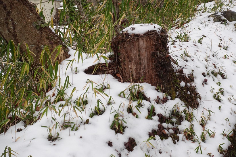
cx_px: 118
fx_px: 433
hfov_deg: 30.5
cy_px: 78
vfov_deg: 20.6
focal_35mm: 66
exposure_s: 1/160
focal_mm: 24.36
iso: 125
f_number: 5.6
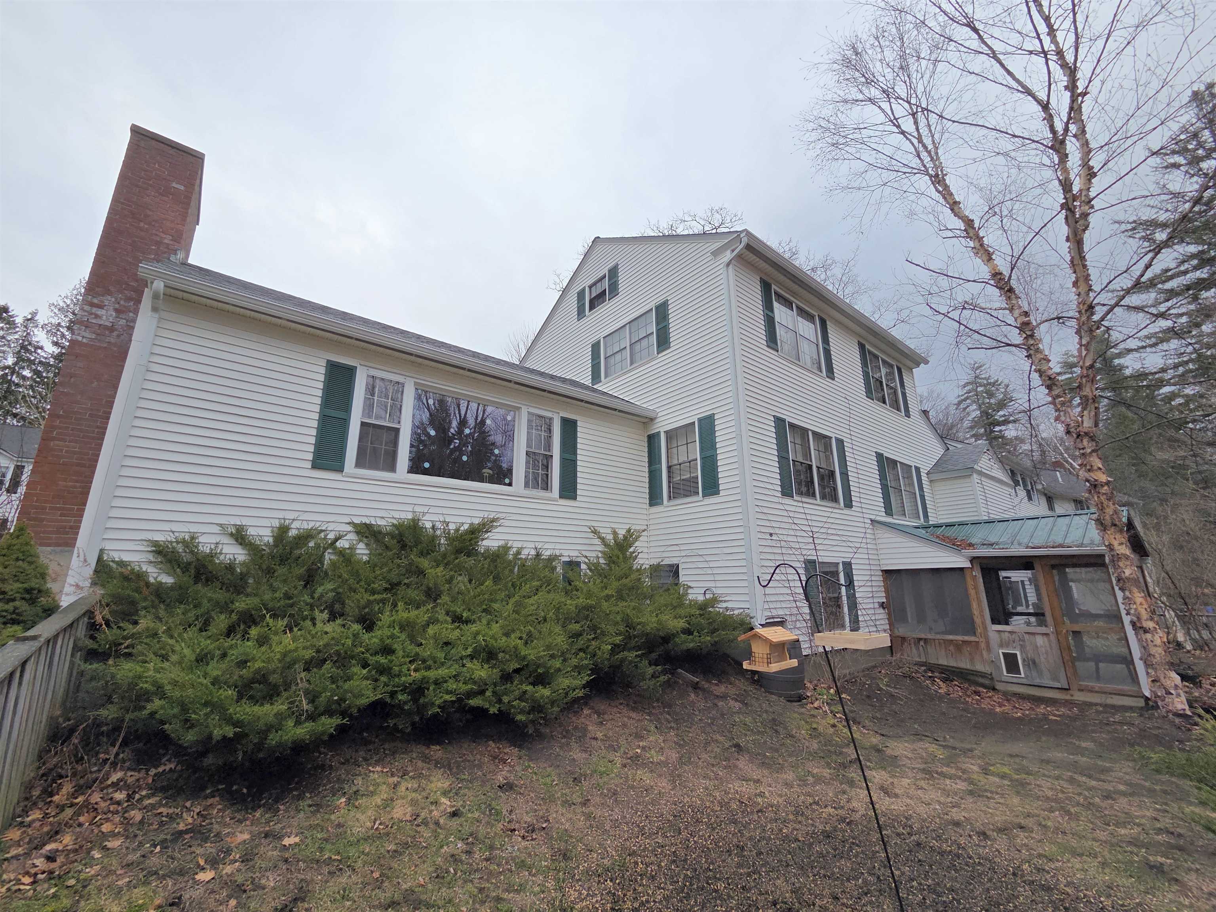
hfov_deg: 106.2
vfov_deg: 89.9
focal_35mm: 13
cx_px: 608
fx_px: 457
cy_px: 456
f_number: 2.2
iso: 50
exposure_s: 1/1899
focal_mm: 2.2
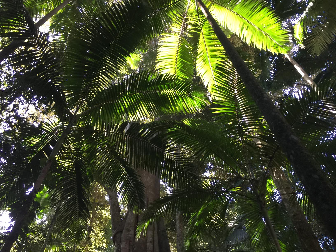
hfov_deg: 61.7
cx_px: 168
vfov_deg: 48.2
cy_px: 126
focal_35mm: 29
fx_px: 281
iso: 64
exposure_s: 1/33
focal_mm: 4.15
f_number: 2.2
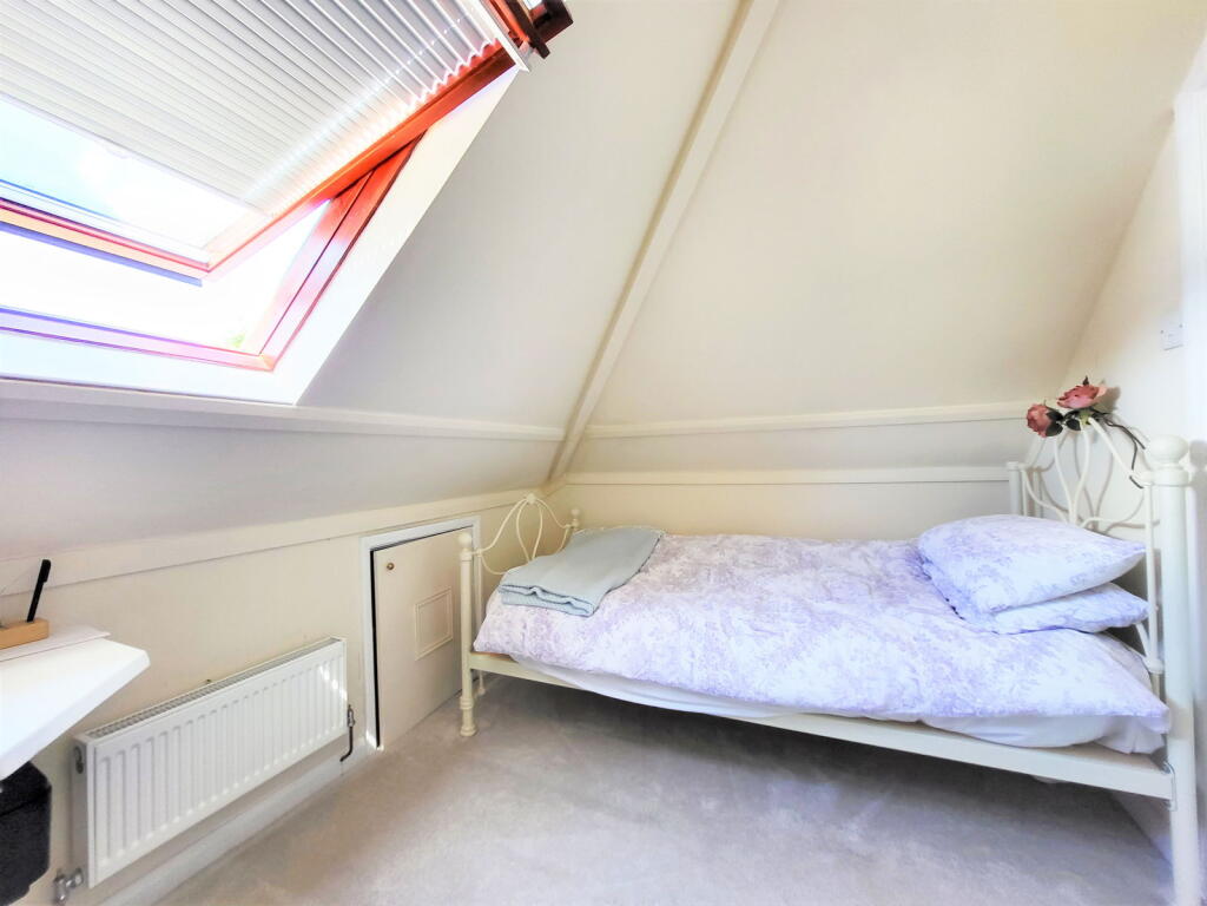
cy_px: 453
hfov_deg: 106.2
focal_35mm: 13
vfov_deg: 89.9
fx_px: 453
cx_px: 604
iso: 125
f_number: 2.2
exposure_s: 1/50
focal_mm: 1.74
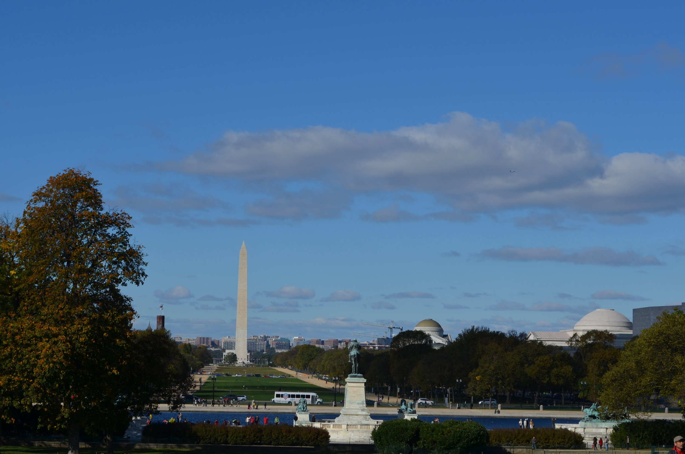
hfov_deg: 24.7
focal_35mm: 82
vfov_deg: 16.5
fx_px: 1567
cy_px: 227
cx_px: 342
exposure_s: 1/400
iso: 100
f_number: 10
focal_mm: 55
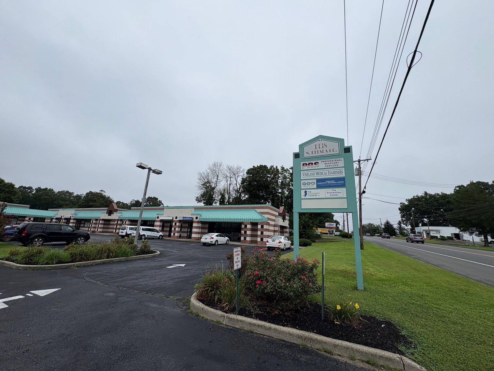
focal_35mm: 14
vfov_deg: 85.7
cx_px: 247
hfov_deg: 102.1
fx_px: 200
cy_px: 186
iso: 50
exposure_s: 1/1637
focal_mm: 2.22
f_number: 2.2
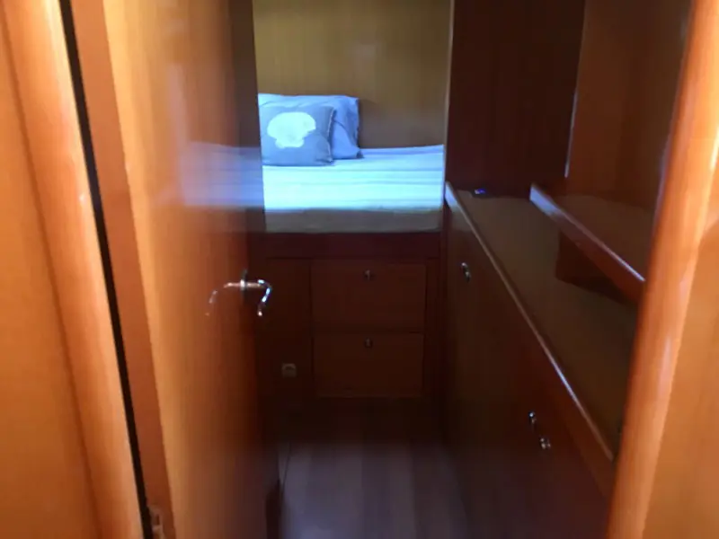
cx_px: 360
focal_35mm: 29
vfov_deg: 48.2
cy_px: 270
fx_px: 602
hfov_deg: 61.7
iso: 100
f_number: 2.2
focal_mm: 4.15
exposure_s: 1/4
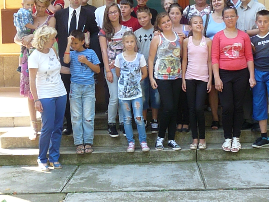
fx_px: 443
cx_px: 135
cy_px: 58
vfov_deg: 25.4
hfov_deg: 33.8
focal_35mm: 57
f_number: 5
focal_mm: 6.6
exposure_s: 1/250
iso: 800
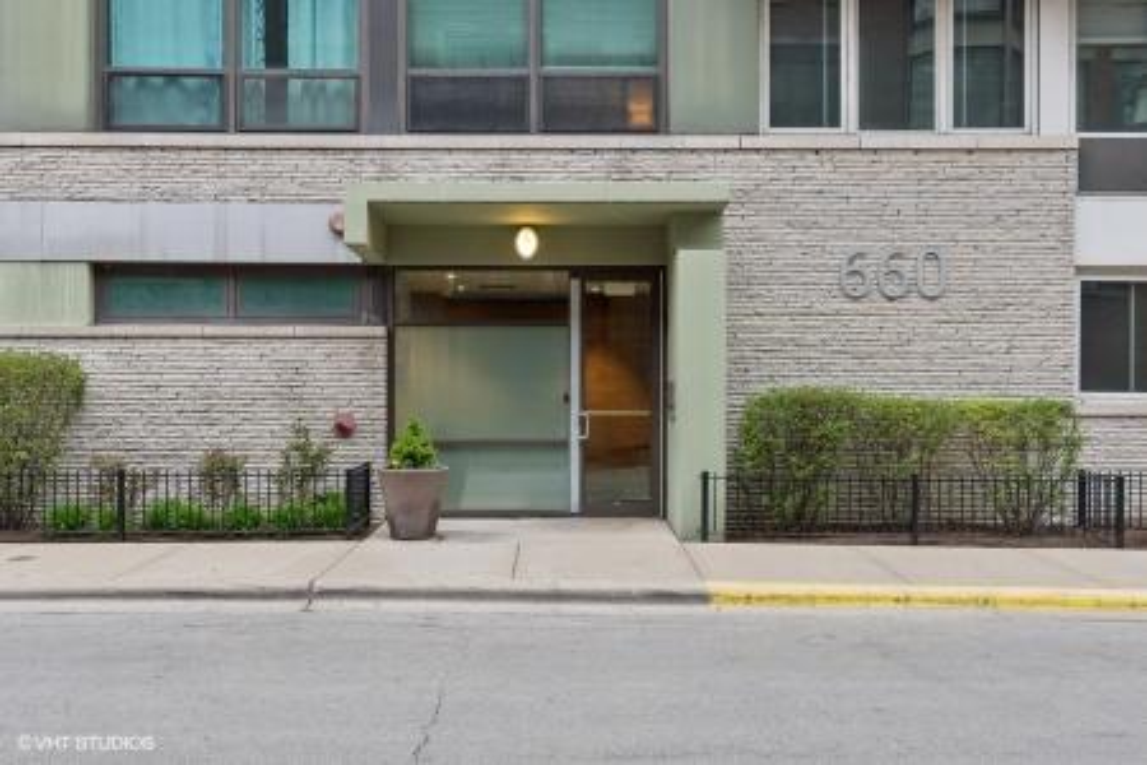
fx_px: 1051
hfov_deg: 57.2
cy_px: 382
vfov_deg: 40.0
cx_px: 574
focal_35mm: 33
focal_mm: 22
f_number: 8
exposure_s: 1/10
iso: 200
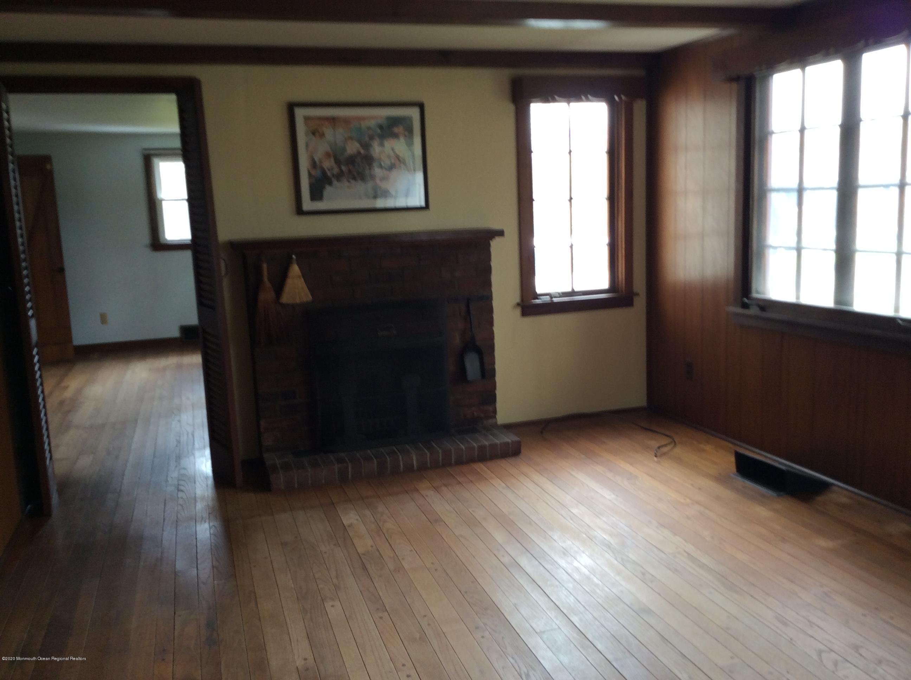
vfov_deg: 44.1
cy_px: 340
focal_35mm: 32
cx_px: 456
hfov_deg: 56.9
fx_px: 841
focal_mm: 3.3
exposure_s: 1/24
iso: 40
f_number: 2.4
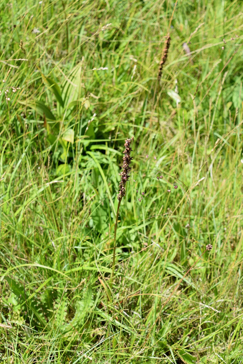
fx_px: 881
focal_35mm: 87
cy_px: 182
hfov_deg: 15.7
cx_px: 122
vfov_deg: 23.4
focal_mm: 58
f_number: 8
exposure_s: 1/320
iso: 200
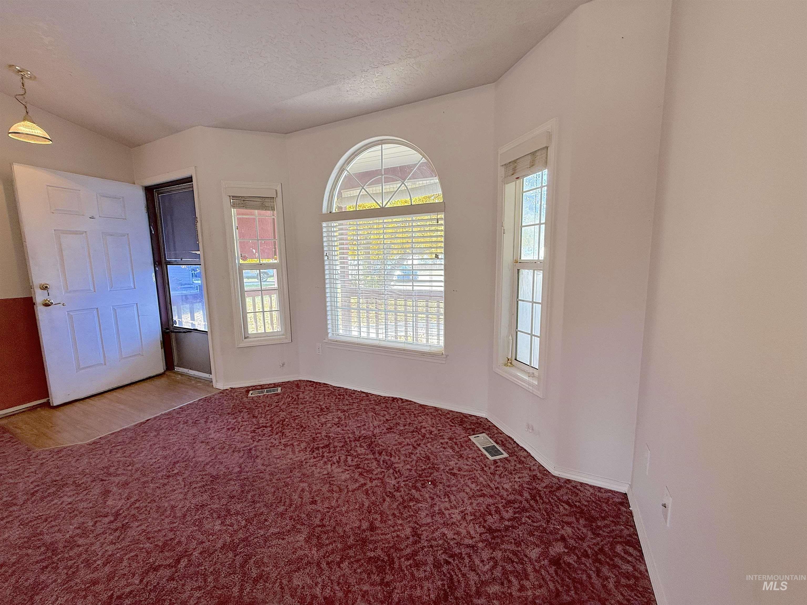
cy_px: 302
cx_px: 404
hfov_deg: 102.1
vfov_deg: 85.7
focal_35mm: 14
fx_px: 326
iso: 80
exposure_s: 1/120
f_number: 2.2
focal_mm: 2.22
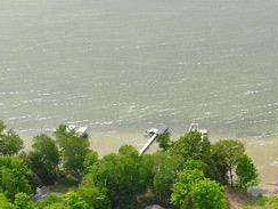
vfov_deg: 22.9
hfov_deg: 29.1
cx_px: 265
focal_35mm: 63
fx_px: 506
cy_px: 174
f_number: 2.8
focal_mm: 12.29
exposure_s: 1/1000
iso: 100
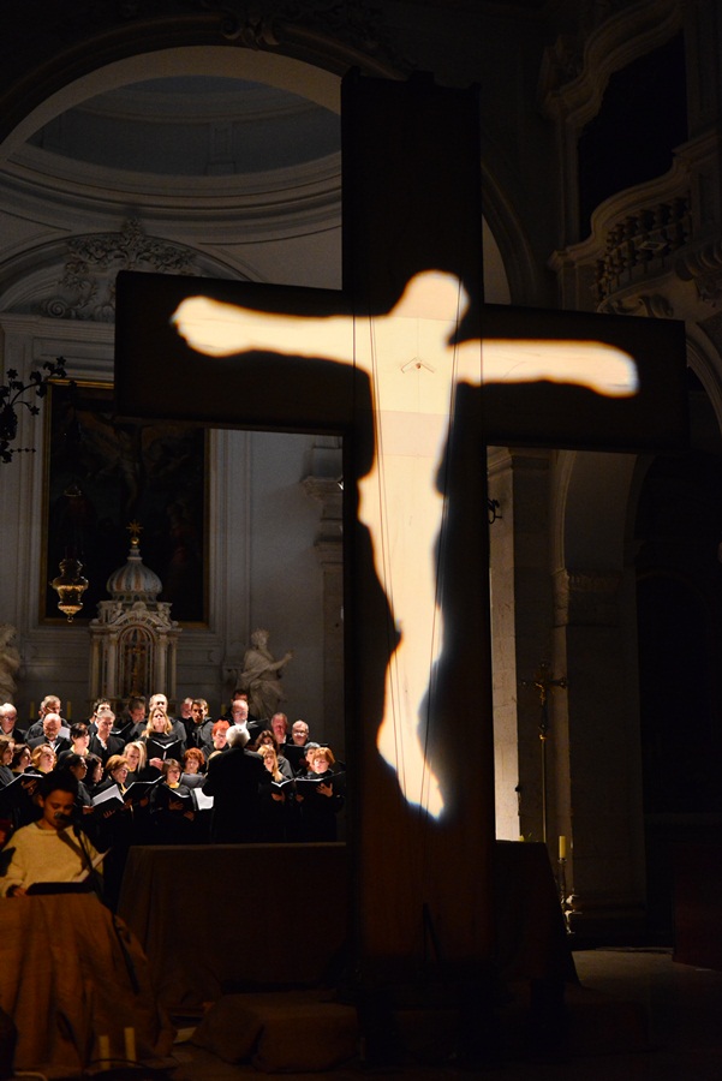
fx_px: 1502
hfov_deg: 27.0
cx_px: 361
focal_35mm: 50
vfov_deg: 39.6
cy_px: 540
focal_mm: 50
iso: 5000
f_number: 2.2
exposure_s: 1/60
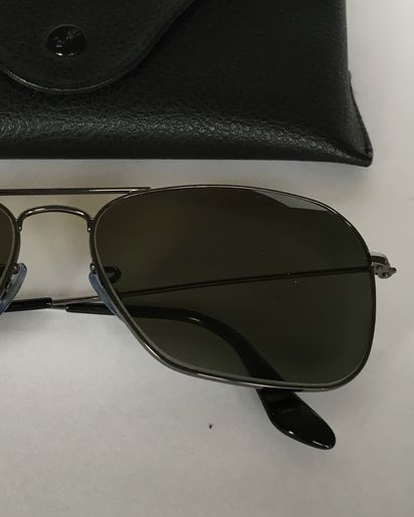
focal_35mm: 55
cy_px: 226
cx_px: 39
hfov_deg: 26.6
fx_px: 842
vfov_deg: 34.1
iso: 80
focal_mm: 4.15
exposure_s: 1/33
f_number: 2.2
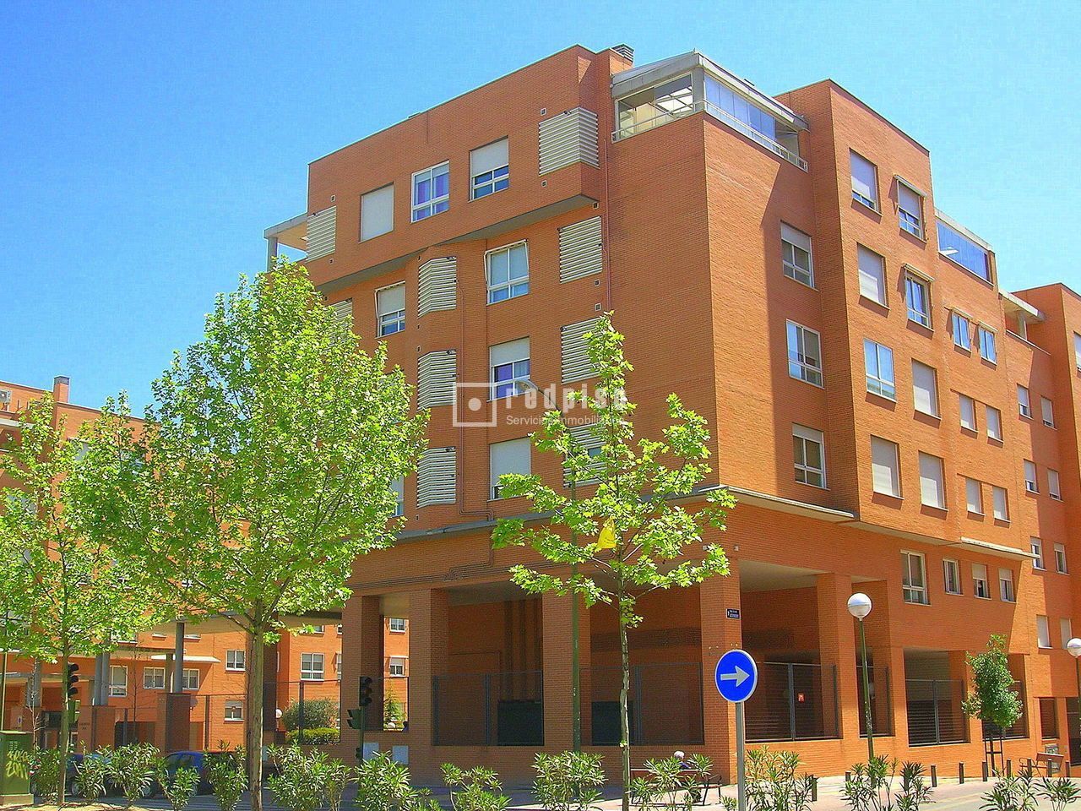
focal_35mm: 42
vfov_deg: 34.3
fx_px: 1312
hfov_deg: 44.8
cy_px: 406
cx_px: 540
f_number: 5.2
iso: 50
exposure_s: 1/172
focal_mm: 7
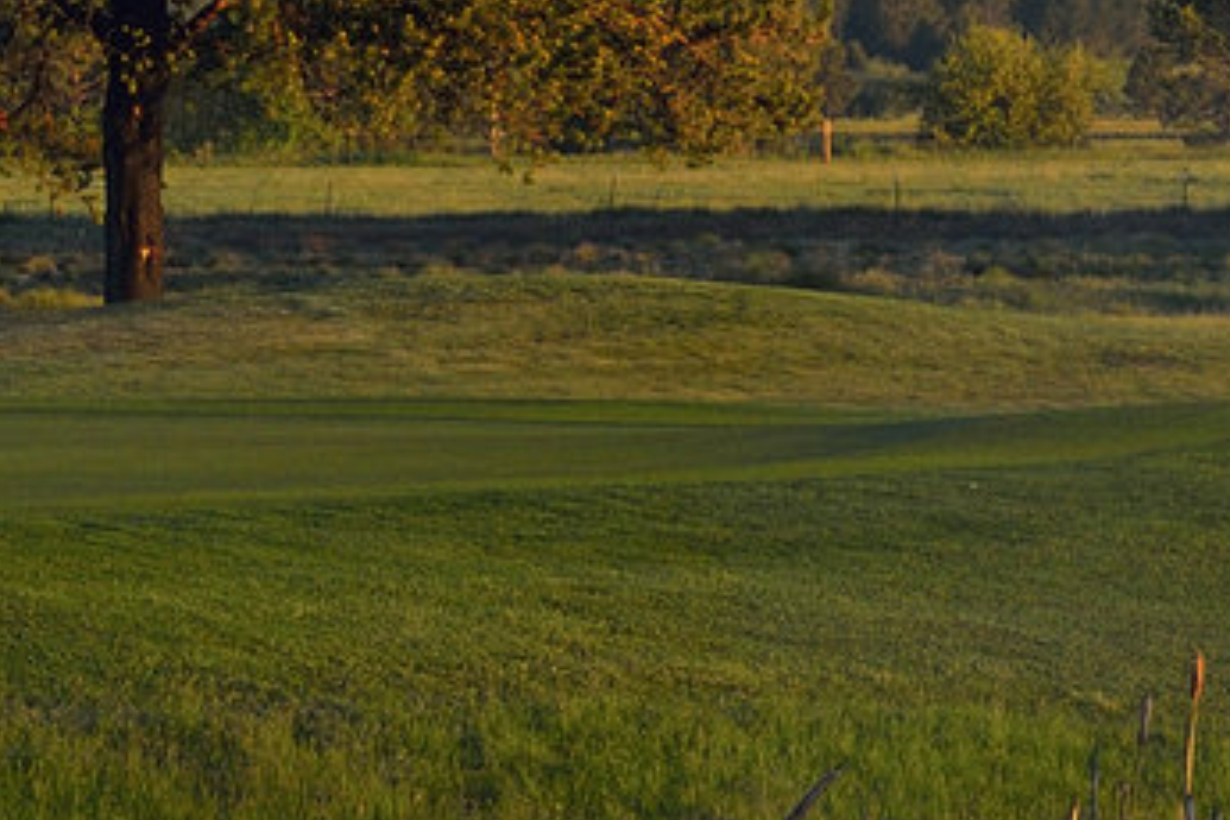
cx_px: 1369
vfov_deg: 3.8
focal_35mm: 356
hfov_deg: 5.8
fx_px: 12162
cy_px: -504
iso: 250
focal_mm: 60
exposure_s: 1/60
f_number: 16
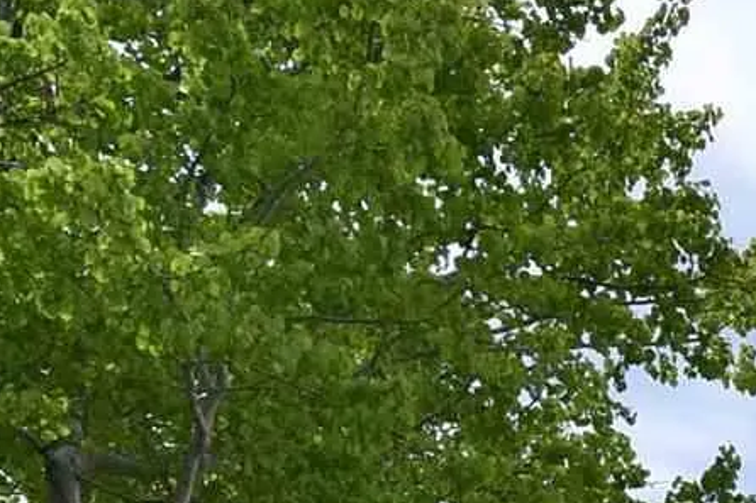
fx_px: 2603
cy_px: 1322
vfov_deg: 9.5
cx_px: 2088
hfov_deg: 11.6
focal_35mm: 124
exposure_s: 1/500
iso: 140
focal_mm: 12
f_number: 8
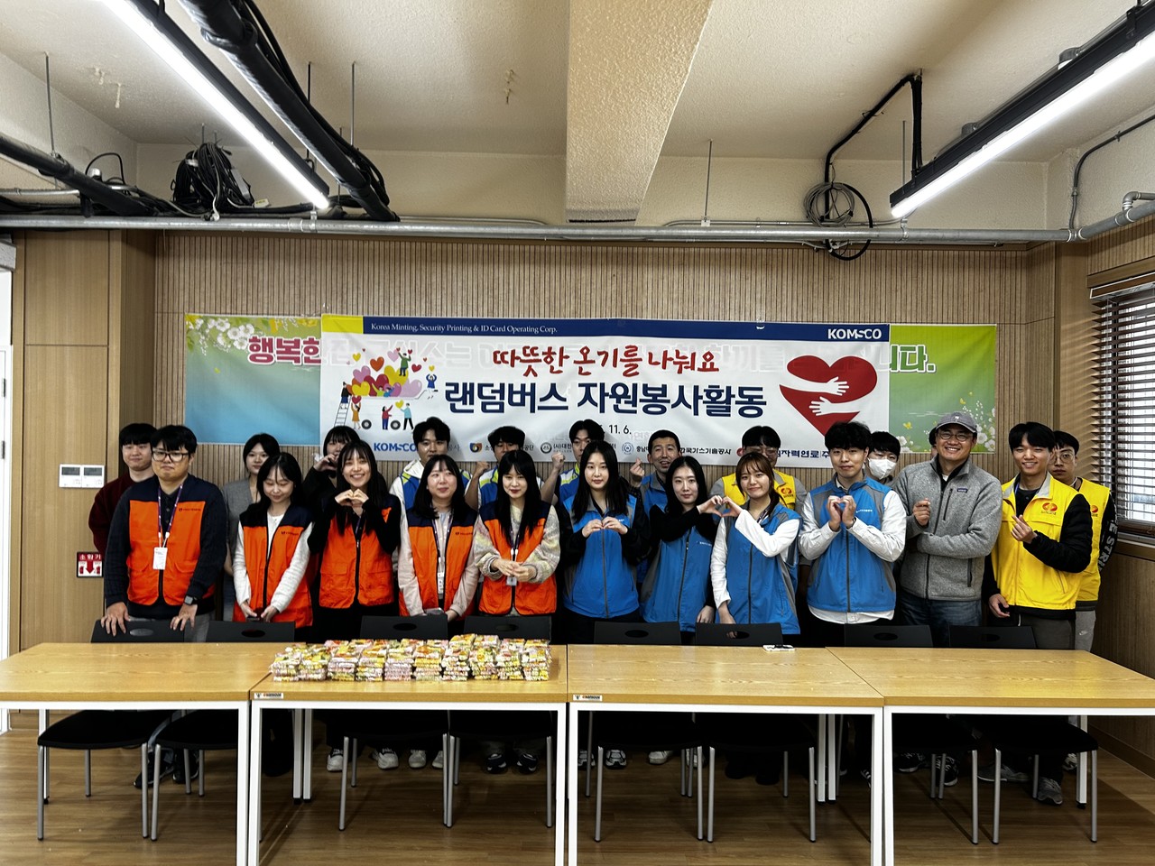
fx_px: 868
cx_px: 578
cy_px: 433
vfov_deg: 53.1
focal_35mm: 26
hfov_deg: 67.3
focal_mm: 5.7
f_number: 1.5
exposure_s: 1/60
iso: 80
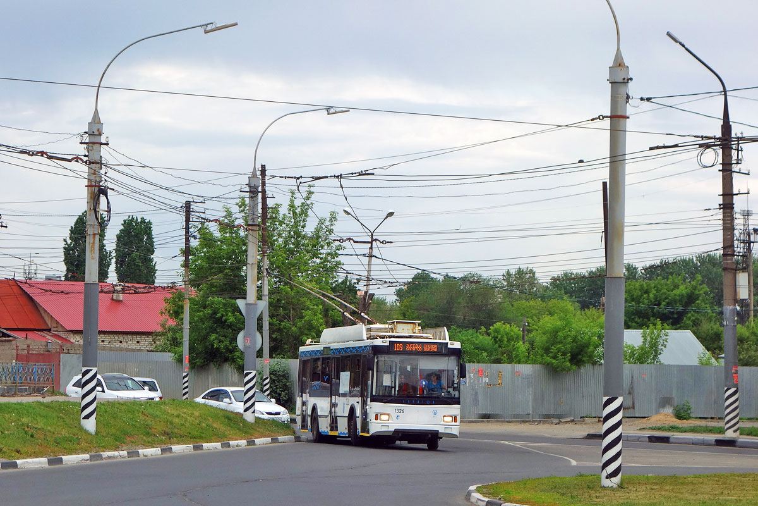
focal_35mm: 96
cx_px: 379
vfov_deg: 14.3
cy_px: 253
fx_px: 2021
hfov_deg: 21.2
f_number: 5.6
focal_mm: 35.62
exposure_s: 1/320
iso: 125
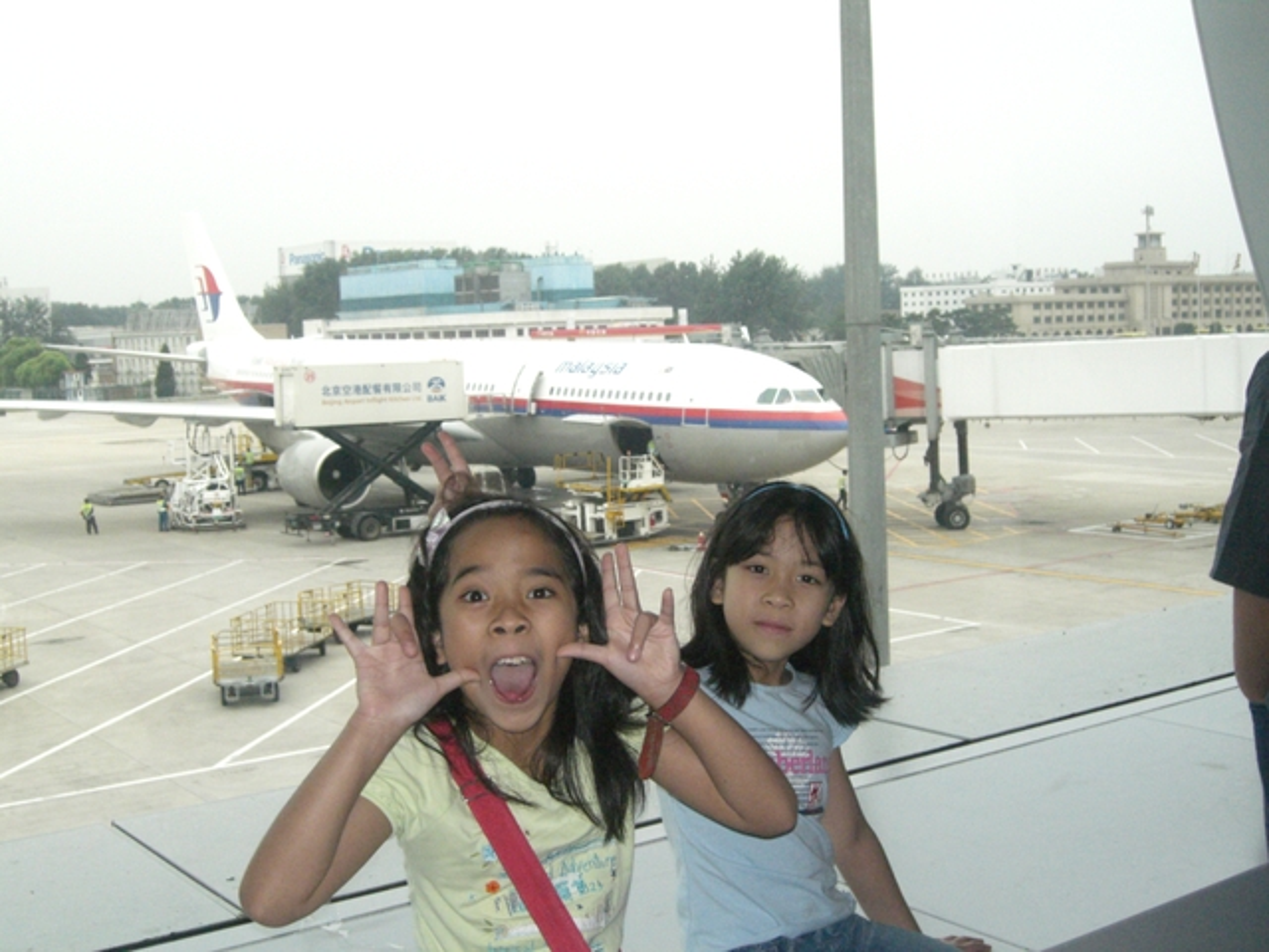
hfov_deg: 41.2
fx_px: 1686
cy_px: 476
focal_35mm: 46
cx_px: 634
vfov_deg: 31.5
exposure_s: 1/160
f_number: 8.8
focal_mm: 9.5
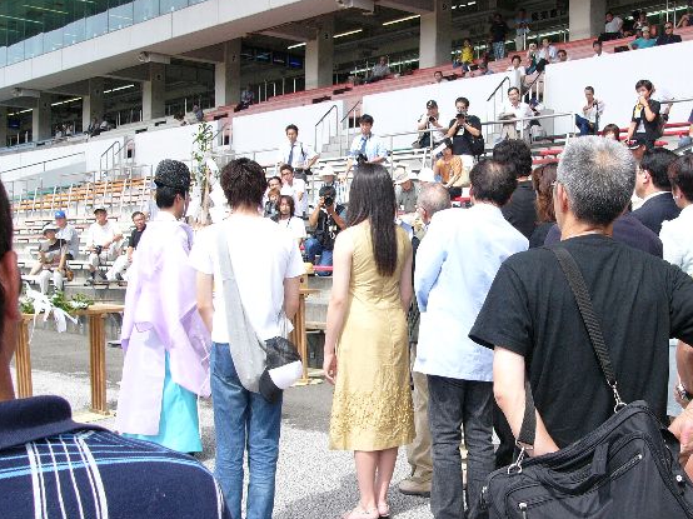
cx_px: 393
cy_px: 231
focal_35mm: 52
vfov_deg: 28.0
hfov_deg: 36.8
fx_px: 1041
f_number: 2.8
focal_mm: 7.4
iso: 100
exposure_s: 1/1000
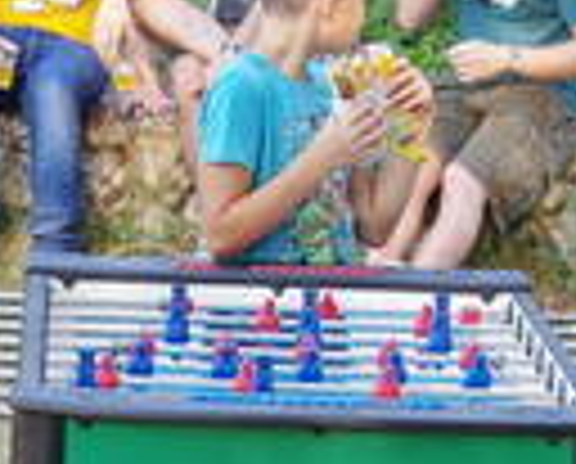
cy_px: 480
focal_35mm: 289
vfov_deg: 5.4
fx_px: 4938
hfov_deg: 6.7
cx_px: 180
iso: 1000
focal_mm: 53
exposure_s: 1/160
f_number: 7.1
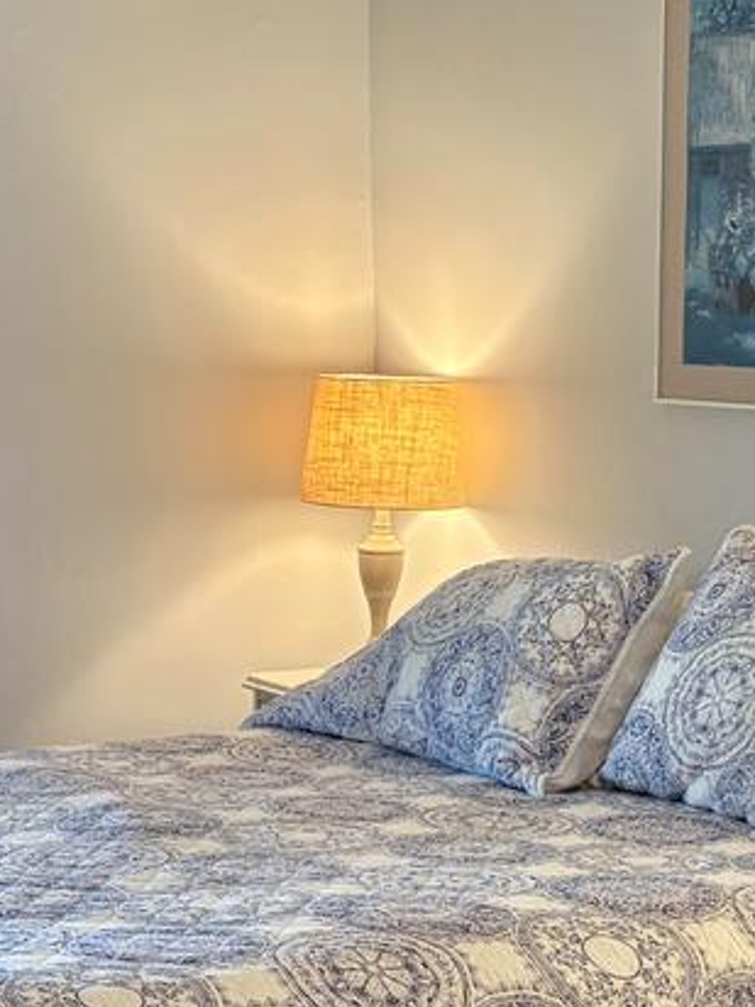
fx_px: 2821
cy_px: 562
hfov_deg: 15.2
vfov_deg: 20.2
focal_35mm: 97
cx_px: 261
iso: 200
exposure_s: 1/60
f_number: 1.6
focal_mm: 5.96
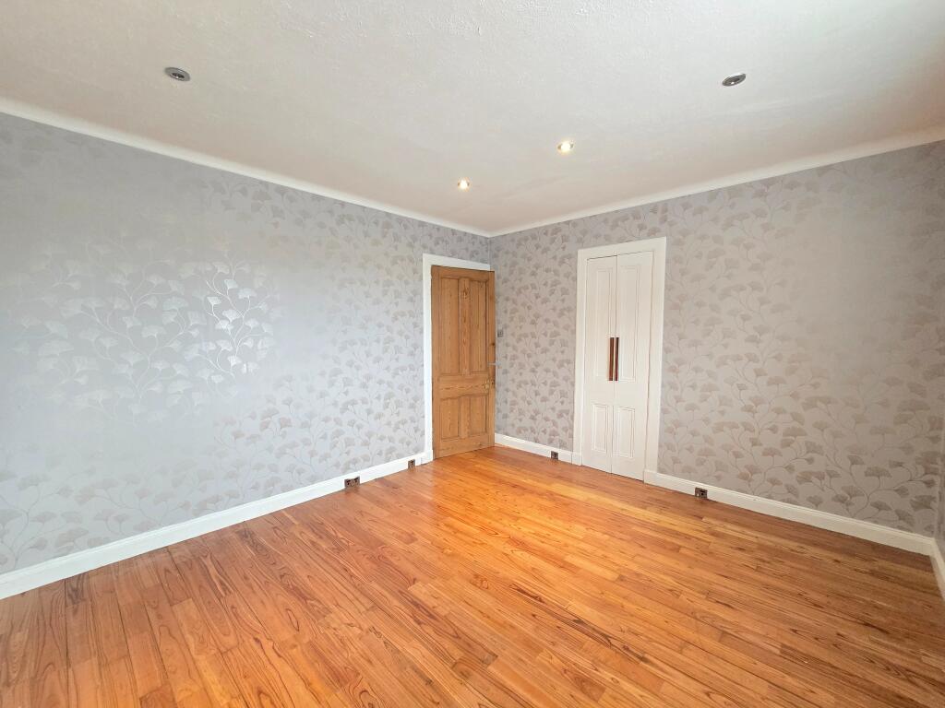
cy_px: 354
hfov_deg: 106.2
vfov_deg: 89.9
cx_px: 472
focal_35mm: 13
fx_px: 355
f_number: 2.2
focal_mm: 2.2
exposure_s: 1/50
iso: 500
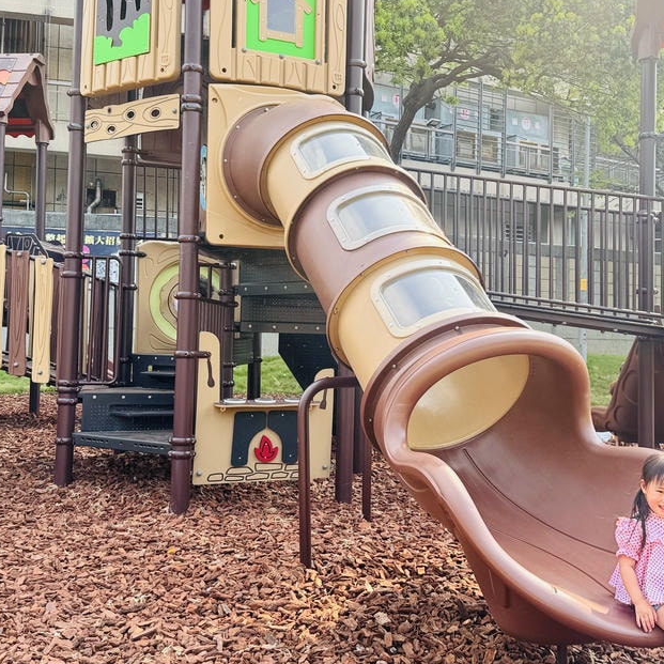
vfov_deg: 40.9
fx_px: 890
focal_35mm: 41
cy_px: 298
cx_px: 356
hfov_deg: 40.9
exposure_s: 1/756
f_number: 1.78
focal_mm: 6.86
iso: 80
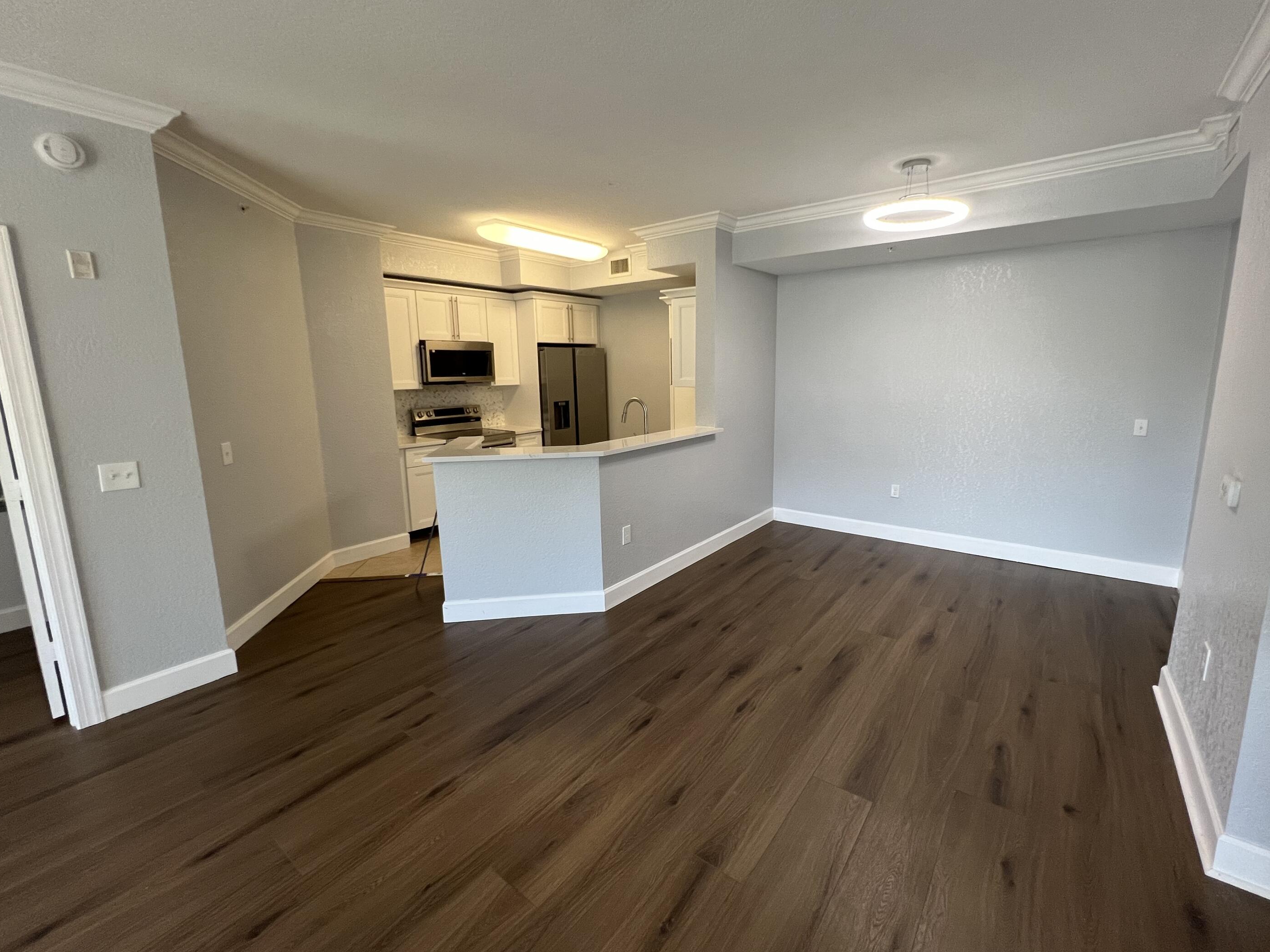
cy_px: 454
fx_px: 514
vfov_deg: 85.6
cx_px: 665
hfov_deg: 102.0
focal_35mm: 14
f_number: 1.8
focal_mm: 1.57
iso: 200
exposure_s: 1/120
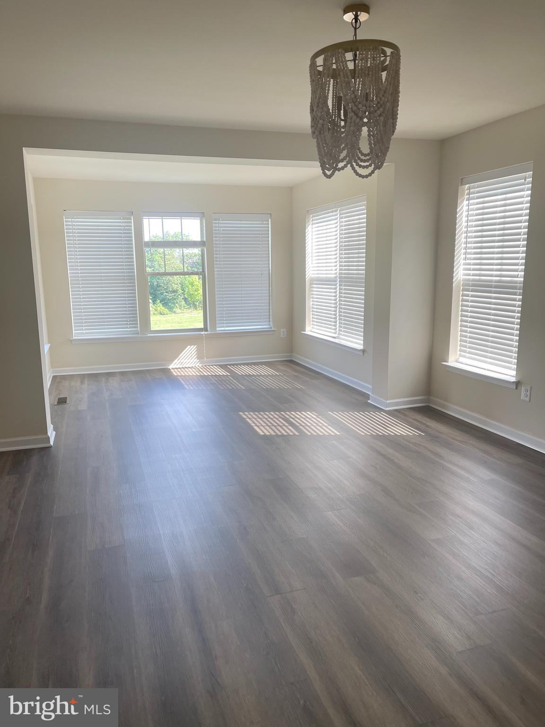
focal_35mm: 26
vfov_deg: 67.3
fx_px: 546
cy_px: 364
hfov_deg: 53.1
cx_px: 272
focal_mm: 5.1
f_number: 1.6
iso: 80
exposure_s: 1/120
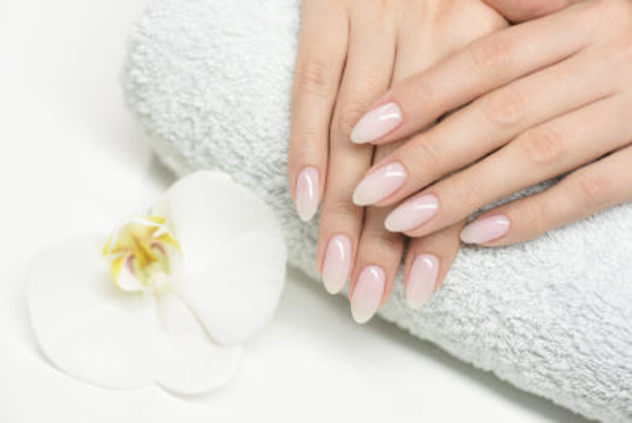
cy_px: 212
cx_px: 316
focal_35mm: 105
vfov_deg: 13.1
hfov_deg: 19.4
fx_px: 1846
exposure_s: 1/100
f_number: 4.5
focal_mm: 105
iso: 250
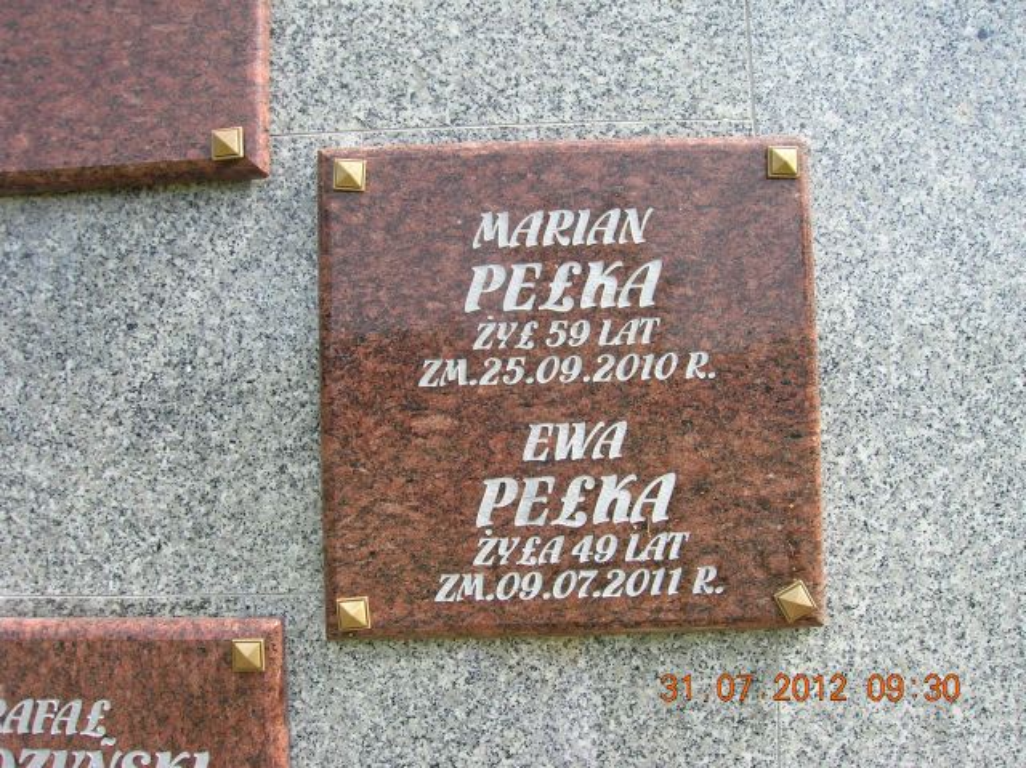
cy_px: 384
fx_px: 1007
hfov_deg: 54.0
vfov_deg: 41.7
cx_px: 513
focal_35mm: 34
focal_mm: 5.7
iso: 50
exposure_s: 1/172
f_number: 4.9
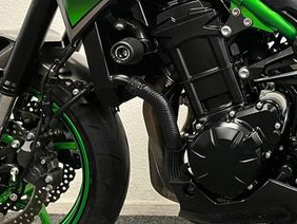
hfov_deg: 29.3
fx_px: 507
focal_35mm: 59
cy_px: 42
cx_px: 333
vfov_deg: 24.4
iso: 400
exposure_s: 1/50
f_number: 1.6
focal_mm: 5.1
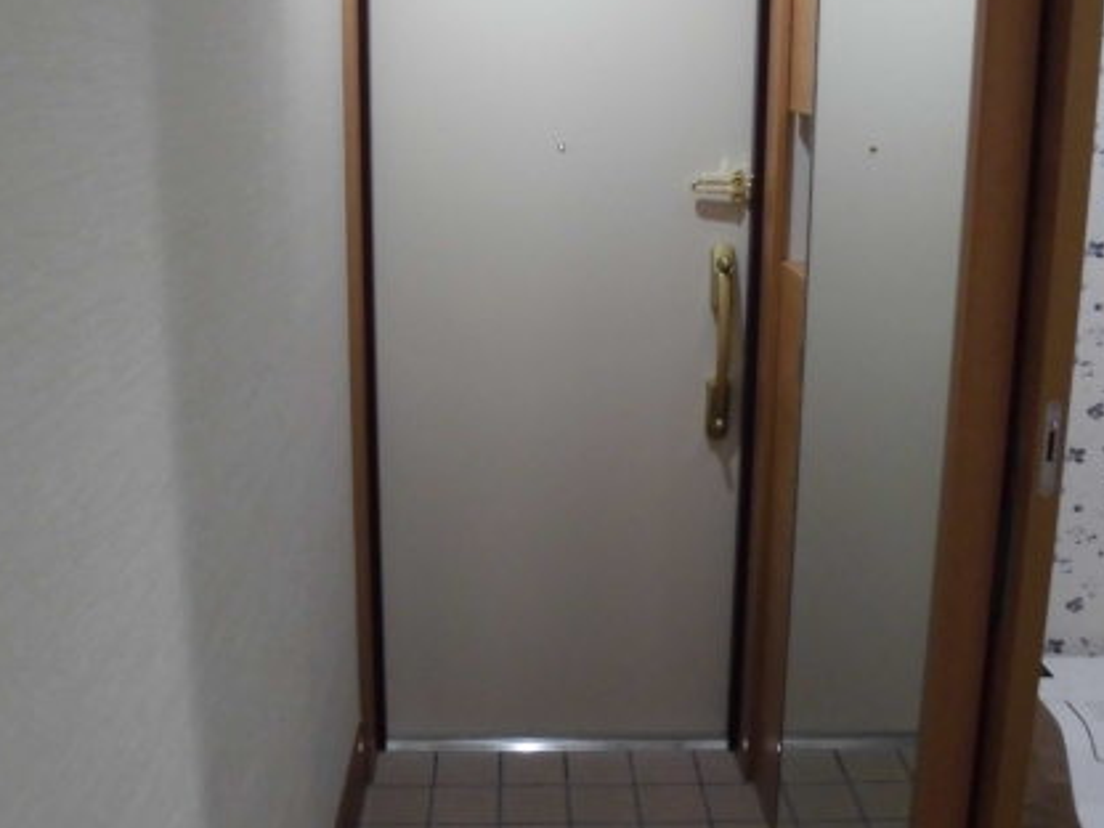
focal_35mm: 40
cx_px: 523
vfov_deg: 35.9
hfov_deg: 46.8
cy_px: 340
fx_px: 1276
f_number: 3.5
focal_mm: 4.6
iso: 400
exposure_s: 1/30
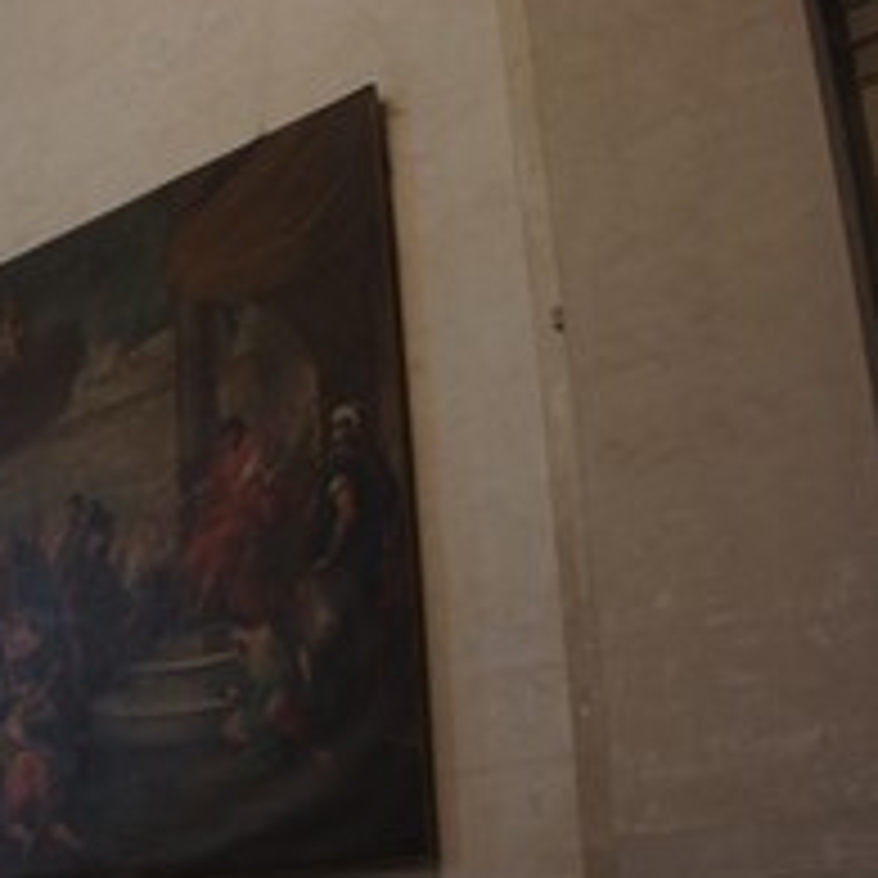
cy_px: 648
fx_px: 1550
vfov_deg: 31.1
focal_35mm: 54
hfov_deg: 30.0
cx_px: 50
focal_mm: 18
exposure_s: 1/30
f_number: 3.5
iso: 2000
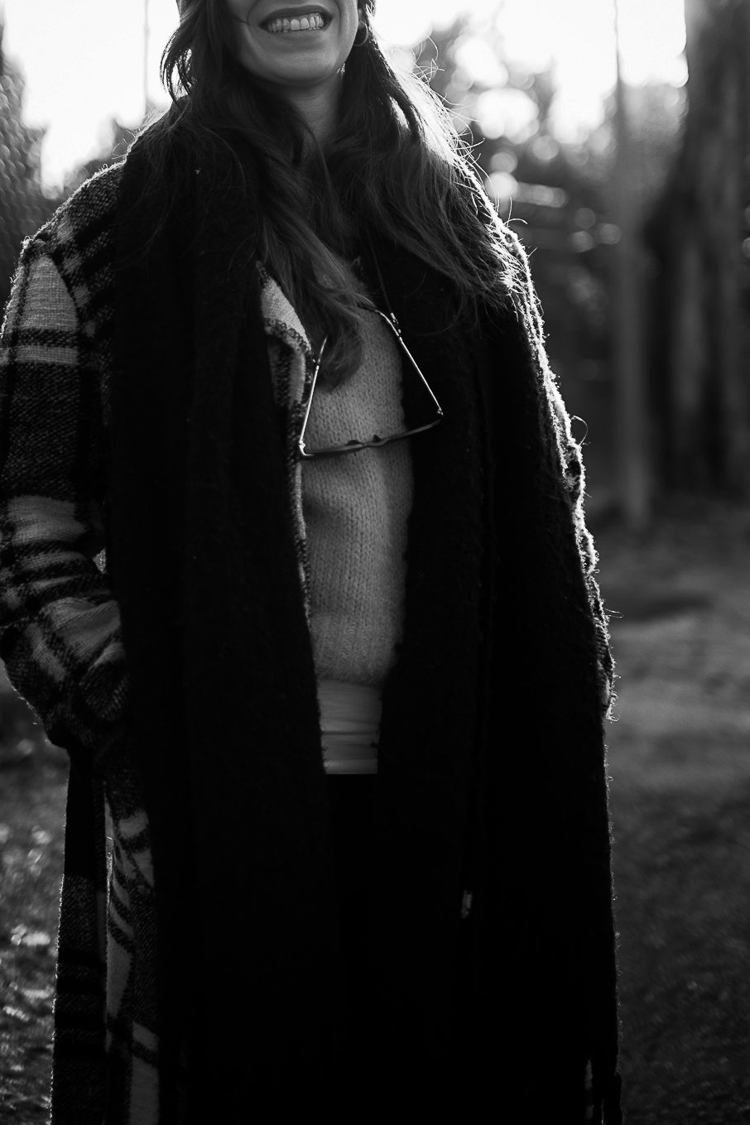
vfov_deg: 25.9
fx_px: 2437
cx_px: 346
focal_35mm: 78
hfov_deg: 17.5
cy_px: 430
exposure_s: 1/1000
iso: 200
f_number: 1.4
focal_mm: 35
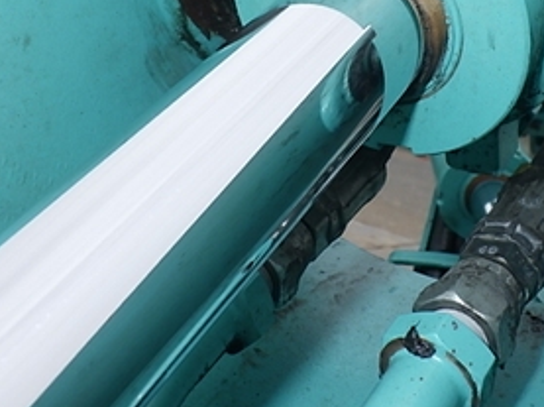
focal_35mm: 59
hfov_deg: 32.5
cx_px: 359
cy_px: 94
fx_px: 926
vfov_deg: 24.4
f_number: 4.6
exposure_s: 1/400
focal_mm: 6.1
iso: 125
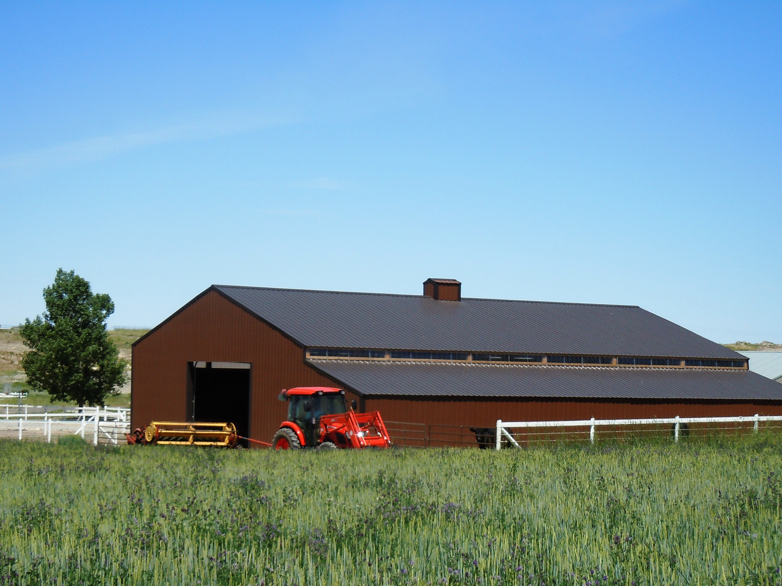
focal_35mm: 76
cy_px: 375
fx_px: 1717
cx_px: 338
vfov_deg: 19.3
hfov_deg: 25.6
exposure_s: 1/1000
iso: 100
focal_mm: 10.6
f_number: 4
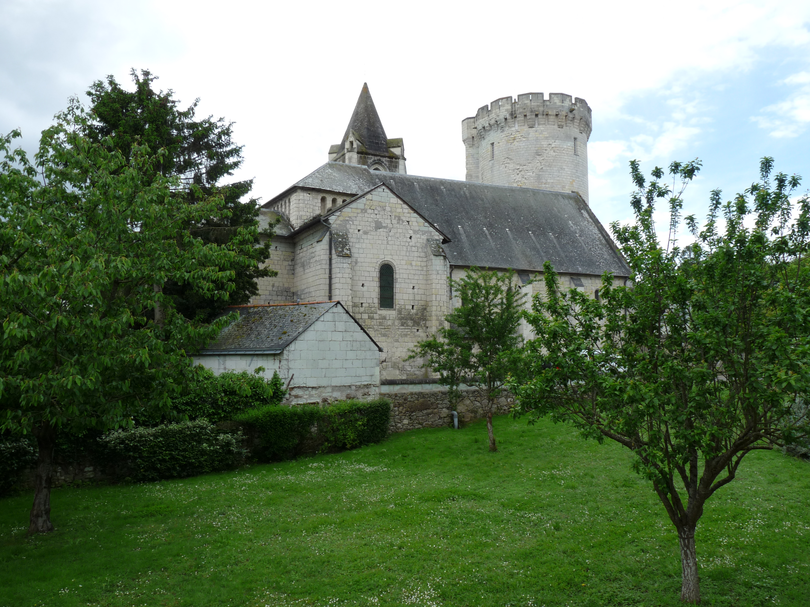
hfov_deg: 63.4
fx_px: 655
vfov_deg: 49.7
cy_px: 304
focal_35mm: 28
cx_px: 405
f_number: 5.6
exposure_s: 1/250
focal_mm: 4.9
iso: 100
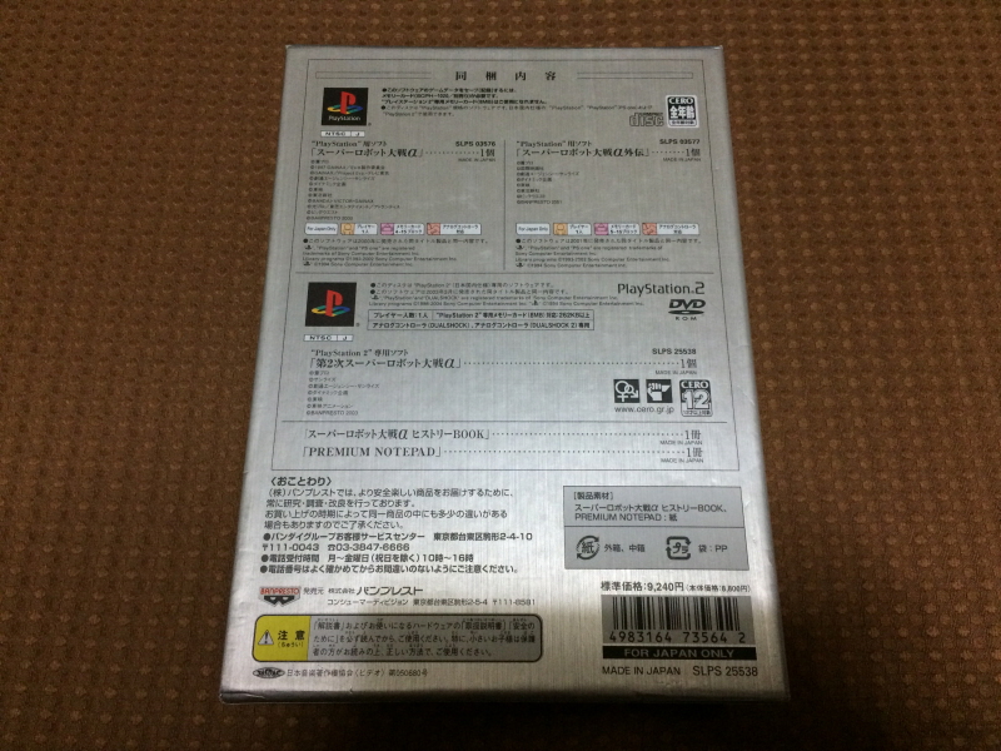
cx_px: 500
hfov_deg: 61.7
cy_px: 376
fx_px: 839
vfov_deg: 48.2
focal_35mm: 29
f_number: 2.2
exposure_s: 1/30
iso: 250
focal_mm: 4.15
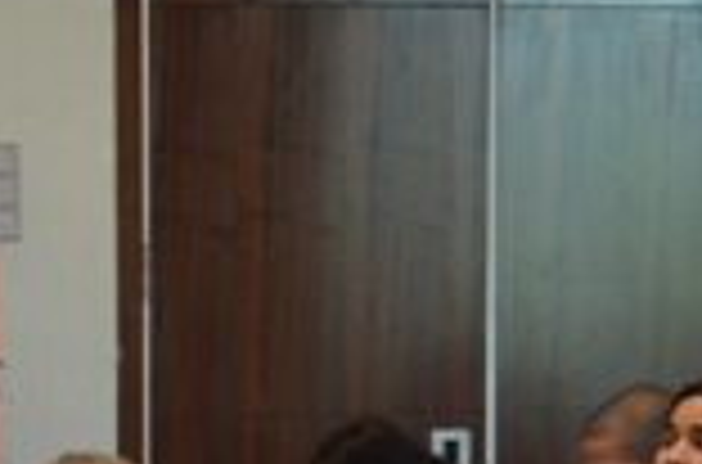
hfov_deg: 10.7
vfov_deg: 6.9
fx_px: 3714
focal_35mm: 191
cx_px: 58
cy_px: 856
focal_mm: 31
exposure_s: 1/60
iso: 2000
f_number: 7.1
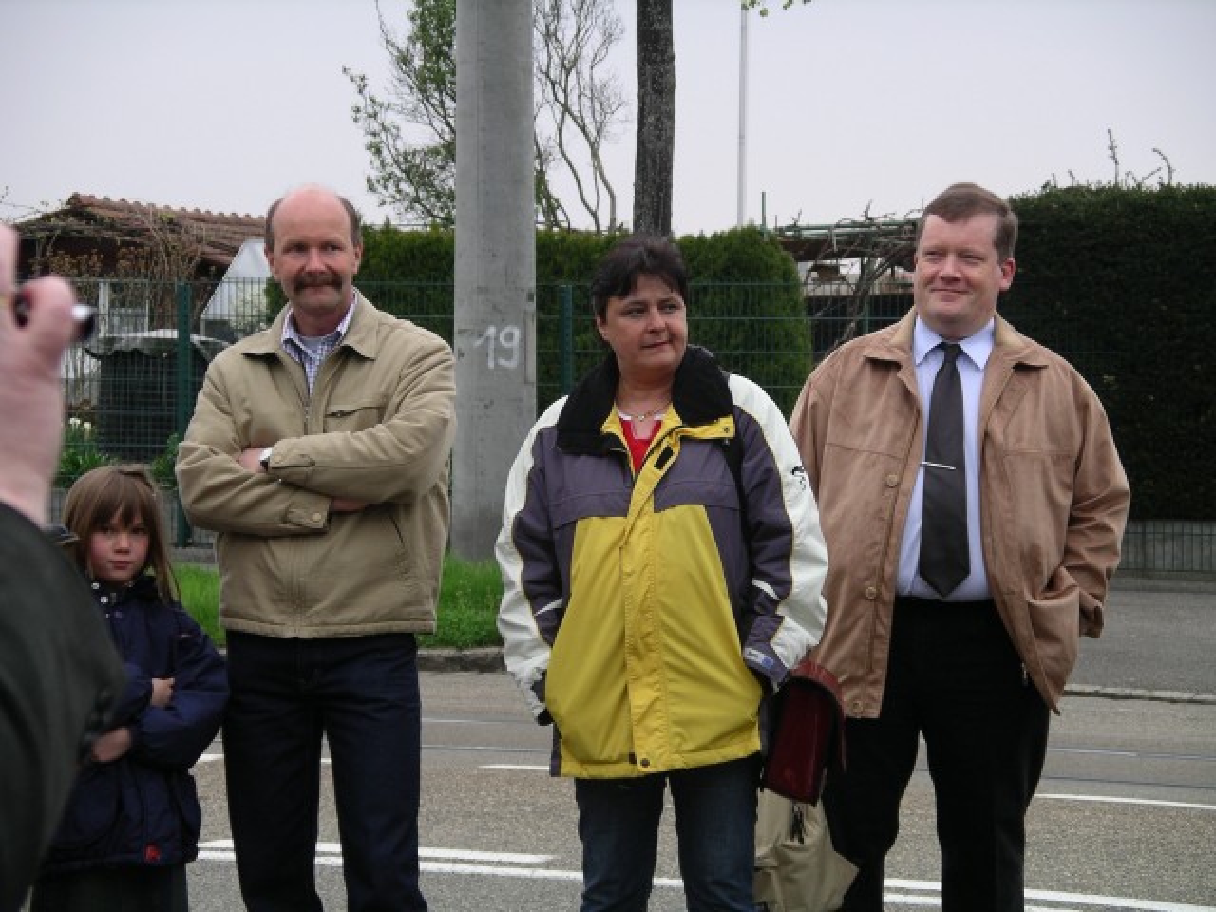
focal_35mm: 114
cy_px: 456
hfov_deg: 17.3
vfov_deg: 13.0
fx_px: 4005
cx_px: 608
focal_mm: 23.8
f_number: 4
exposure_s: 1/125
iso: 80
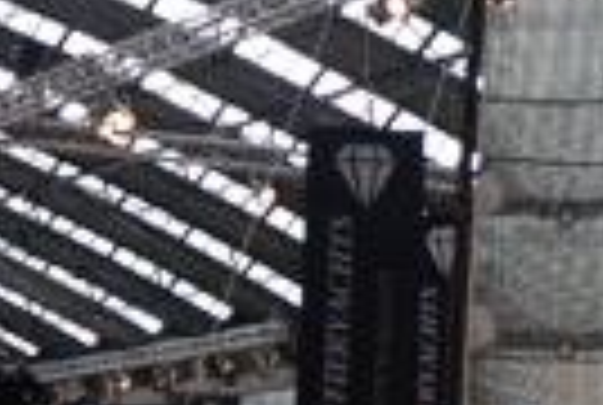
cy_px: 493
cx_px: 1206
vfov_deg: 8.4
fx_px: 2720
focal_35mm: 162
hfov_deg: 11.4
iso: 180
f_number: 3.8
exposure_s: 1/250
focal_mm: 12.7
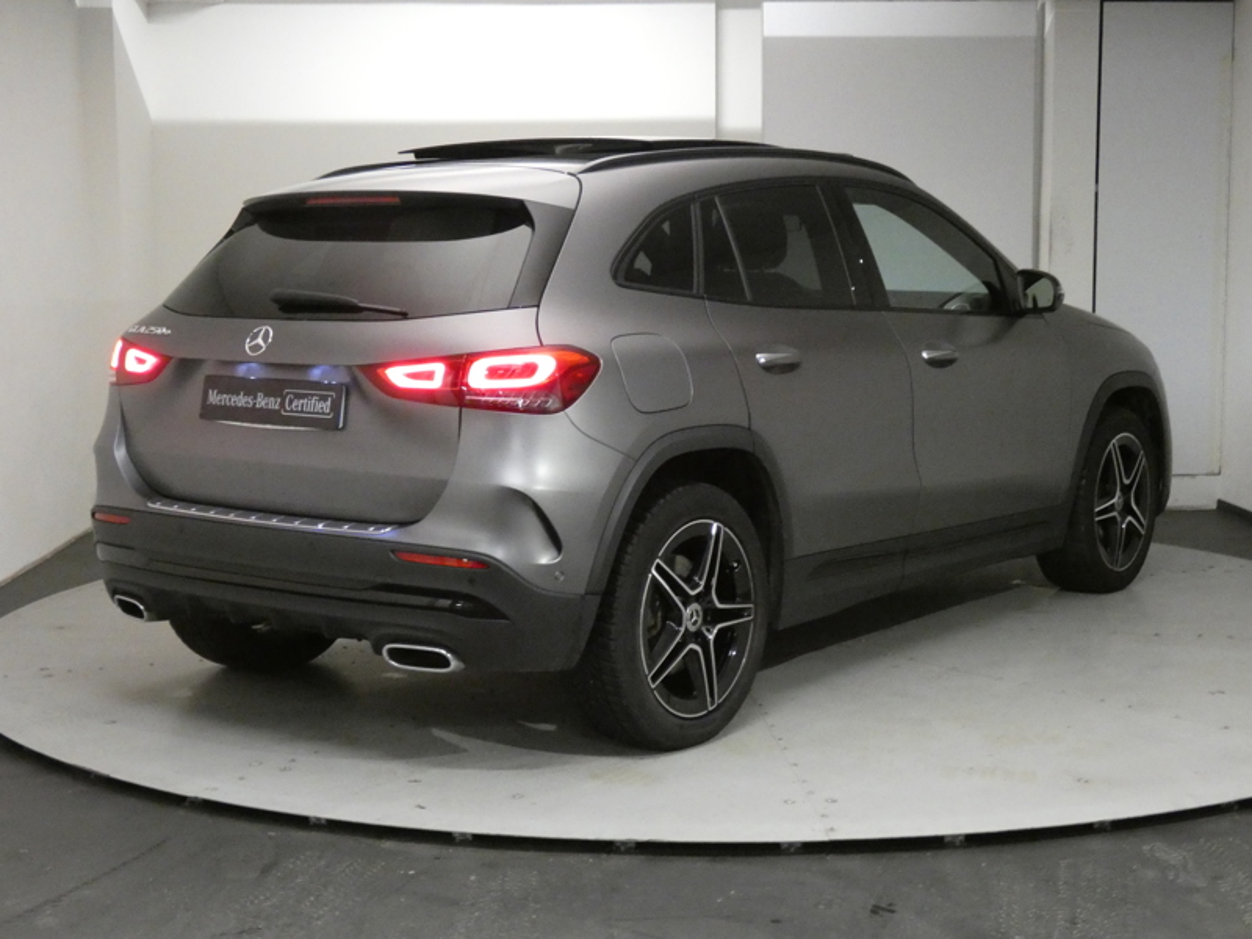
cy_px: 470
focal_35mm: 50
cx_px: 626
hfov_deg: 38.2
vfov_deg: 29.1
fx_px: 1808
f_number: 3.9
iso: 1600
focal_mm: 9
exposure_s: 1/60
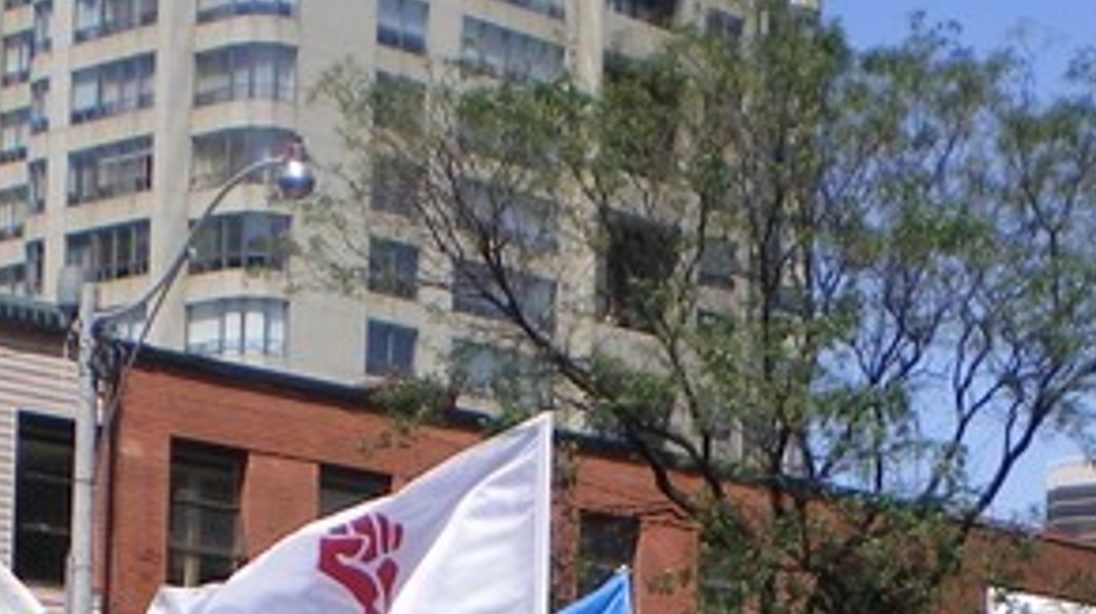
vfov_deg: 10.1
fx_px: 3310
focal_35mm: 114
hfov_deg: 18.8
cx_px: 610
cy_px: 1051
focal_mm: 6.3
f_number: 4.6
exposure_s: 1/320
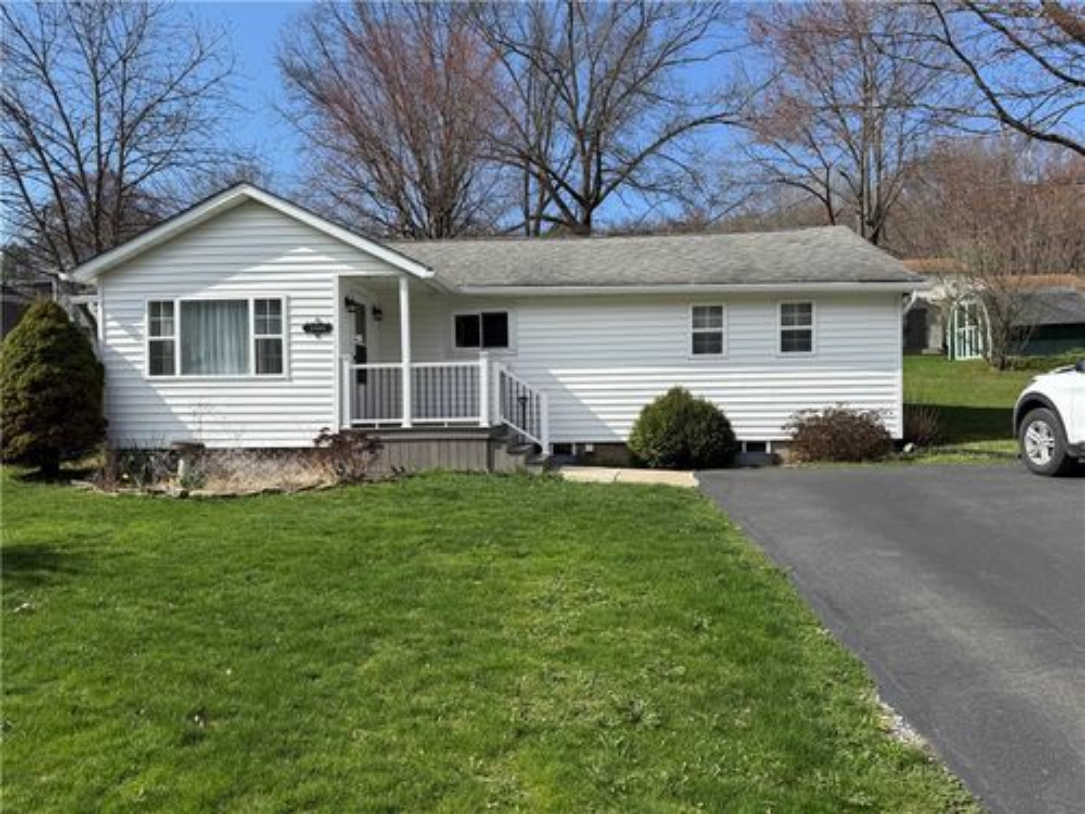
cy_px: 407
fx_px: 752
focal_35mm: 24
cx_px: 542
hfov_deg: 71.6
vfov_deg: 56.8
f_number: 1.78
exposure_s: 1/4167
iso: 80
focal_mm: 6.76
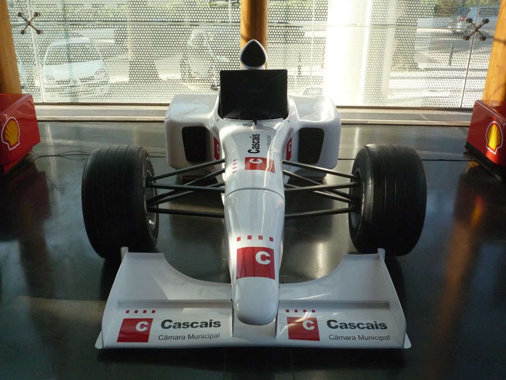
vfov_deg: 42.9
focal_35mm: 33
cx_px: 253
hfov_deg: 55.4
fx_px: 482
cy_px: 190
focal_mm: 5.8
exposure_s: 1/500
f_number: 4
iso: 400
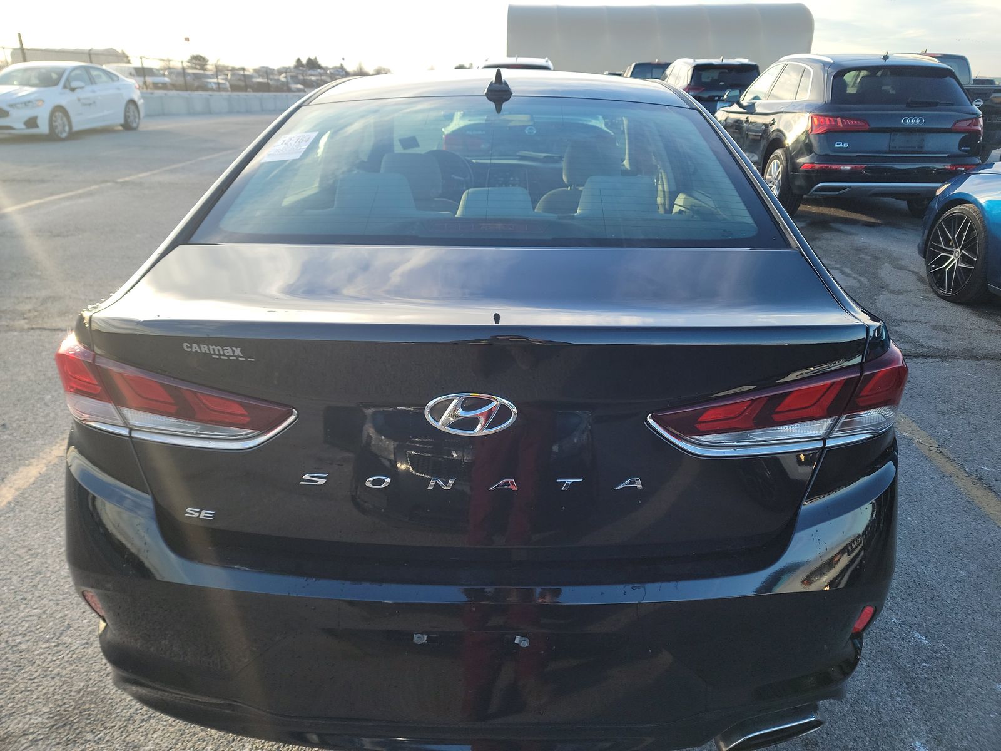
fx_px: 694
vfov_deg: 56.8
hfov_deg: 71.6
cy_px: 376
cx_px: 500
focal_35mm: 24
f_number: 1.8
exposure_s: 1/135
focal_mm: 6.7
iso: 50
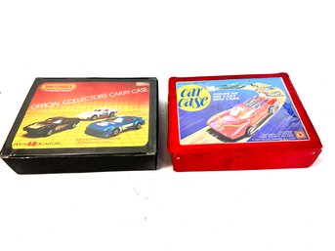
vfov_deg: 53.0
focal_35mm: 26
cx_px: 168
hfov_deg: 67.3
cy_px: 126
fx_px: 252
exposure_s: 1/120
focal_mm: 5.96
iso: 32
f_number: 1.6
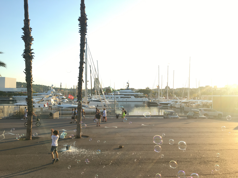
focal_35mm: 29
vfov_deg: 48.2
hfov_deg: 61.7
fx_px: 199
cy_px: 89
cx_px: 119
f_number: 2.2
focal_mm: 4.15
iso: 25
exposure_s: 1/339
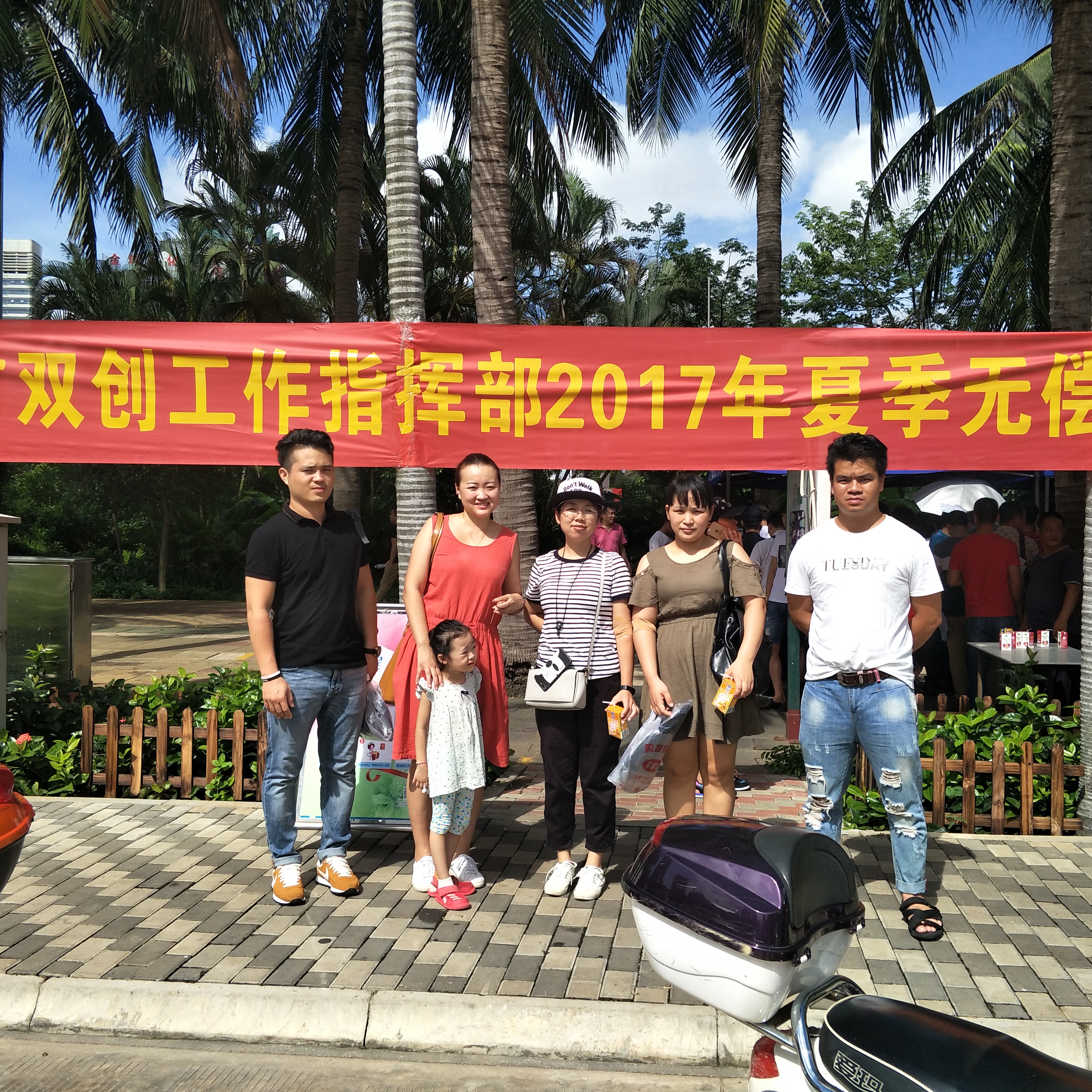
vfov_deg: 60.9
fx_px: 928
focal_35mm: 26
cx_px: 581
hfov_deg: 60.9
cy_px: 547
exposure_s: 1/1524
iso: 33
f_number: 1.7
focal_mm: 3.79
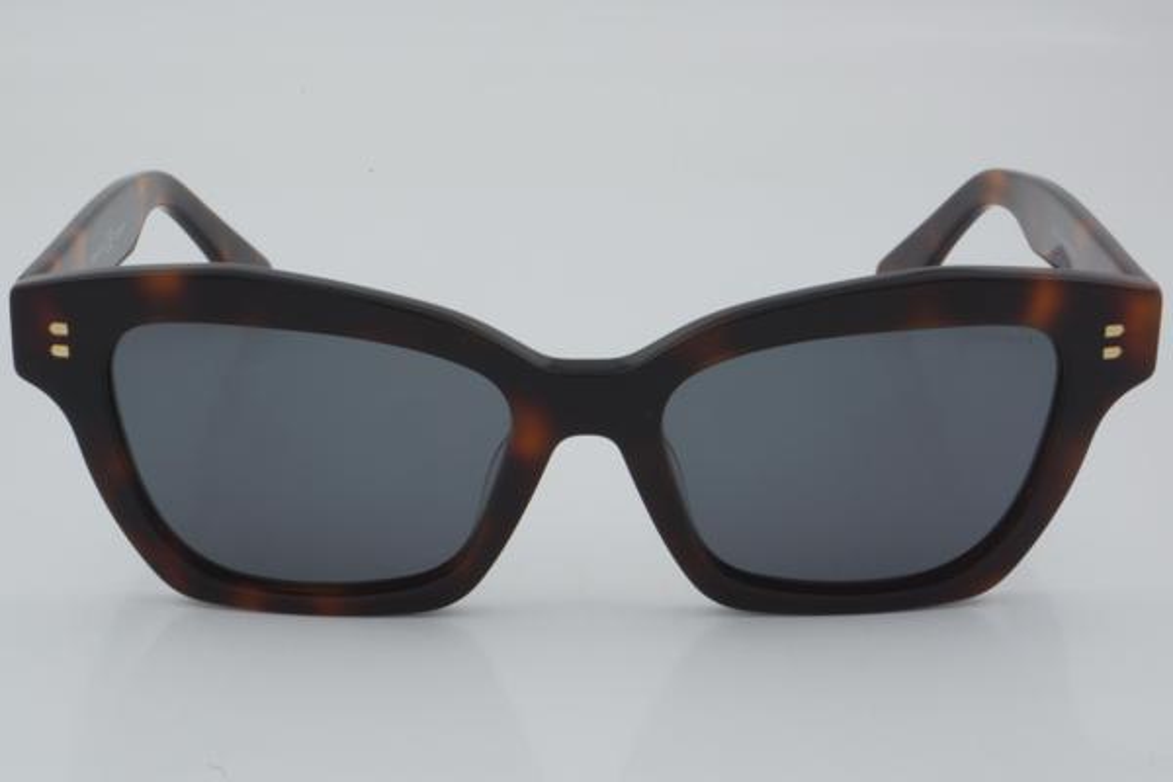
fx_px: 2444
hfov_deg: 27.0
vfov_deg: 18.2
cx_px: 586
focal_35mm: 75
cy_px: 391
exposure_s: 1/3
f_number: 32
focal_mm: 50
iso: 100
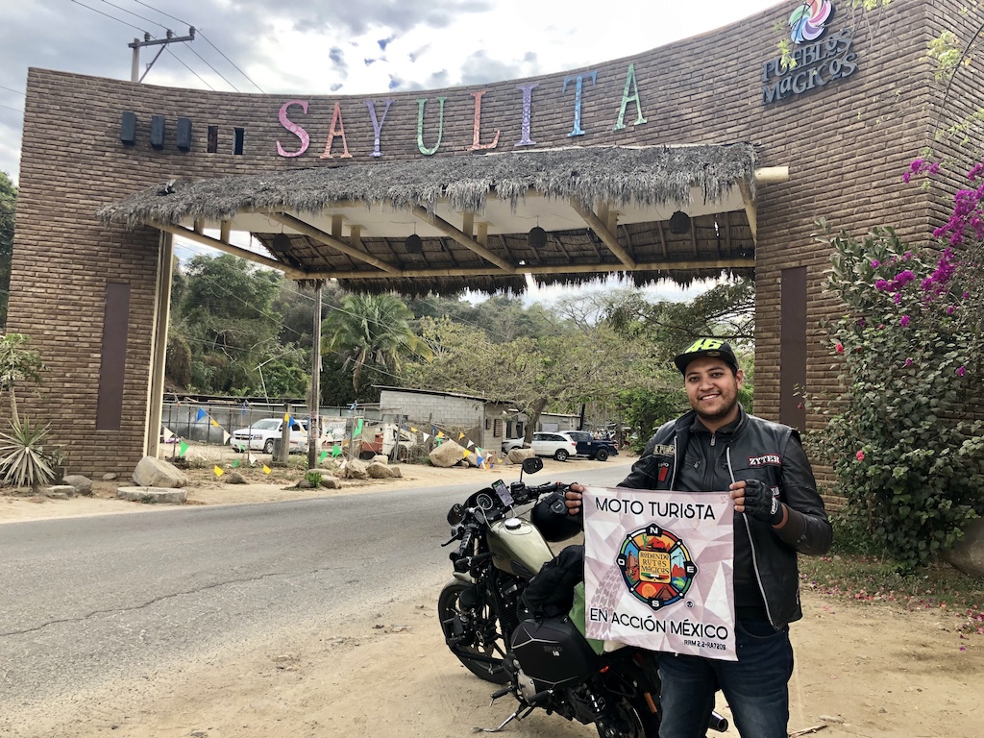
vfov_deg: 49.7
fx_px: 796
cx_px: 492
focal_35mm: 28
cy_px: 369
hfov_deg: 63.4
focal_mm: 4
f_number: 1.8
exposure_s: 1/273
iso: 20
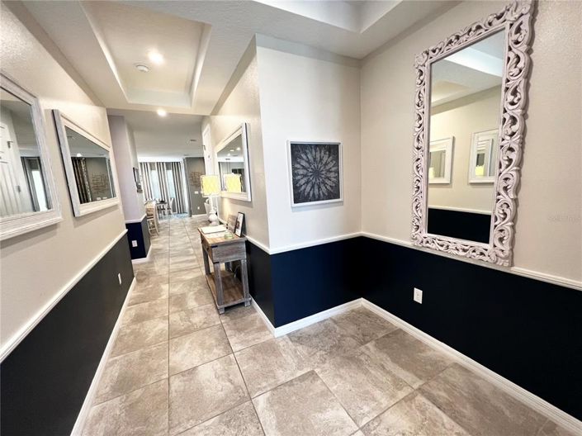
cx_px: 291
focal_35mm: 13
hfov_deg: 106.2
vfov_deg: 89.9
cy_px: 218
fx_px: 218
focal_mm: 1.57
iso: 160
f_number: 1.8
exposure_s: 1/60
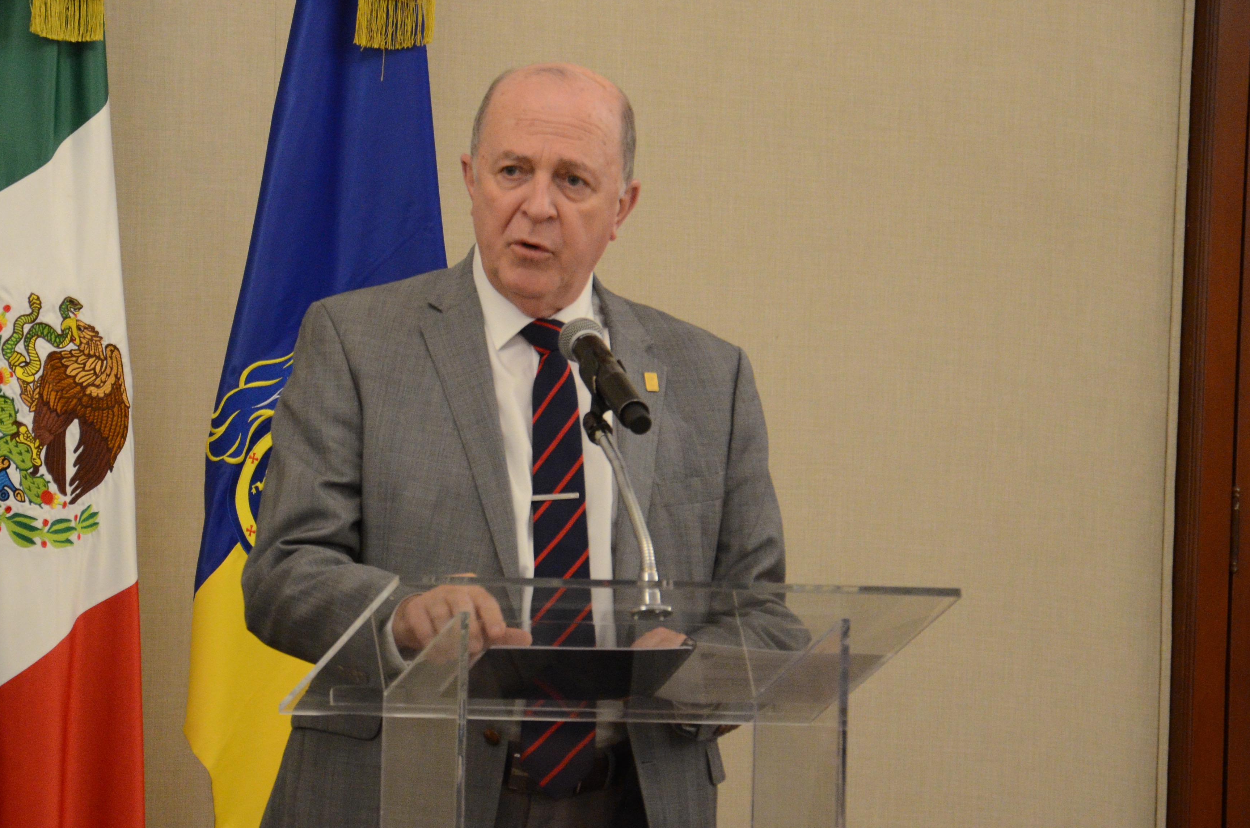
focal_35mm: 225
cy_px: 454
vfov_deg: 6.1
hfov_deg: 9.2
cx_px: 483
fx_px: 7787
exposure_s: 1/30
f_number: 5.6
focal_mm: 105
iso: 2000
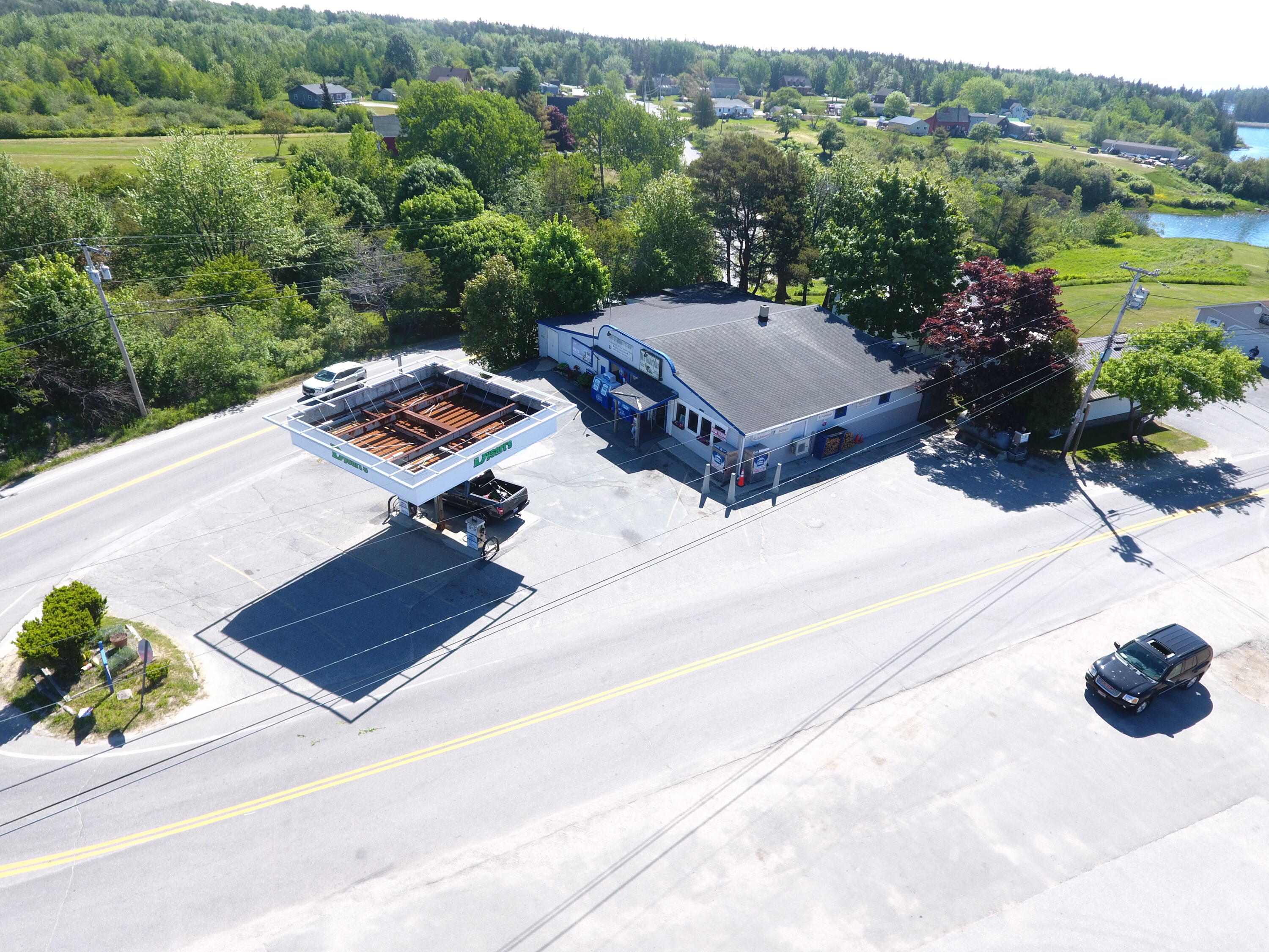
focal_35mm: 20
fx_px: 733
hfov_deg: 81.7
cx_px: 634
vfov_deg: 66.0
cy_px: 476
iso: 100
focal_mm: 3.61
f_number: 2.8
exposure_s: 1/400
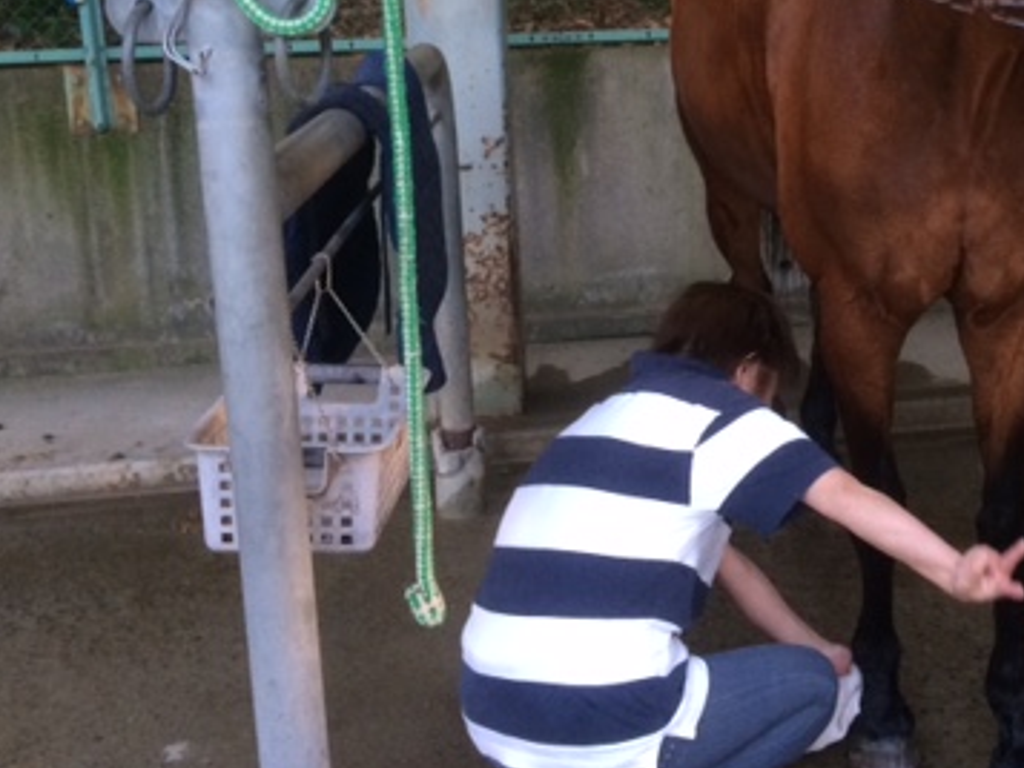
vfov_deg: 27.5
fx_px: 1539
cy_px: 166
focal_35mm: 52
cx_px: 852
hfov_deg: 35.4
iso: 64
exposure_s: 1/30
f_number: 2.2
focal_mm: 4.15
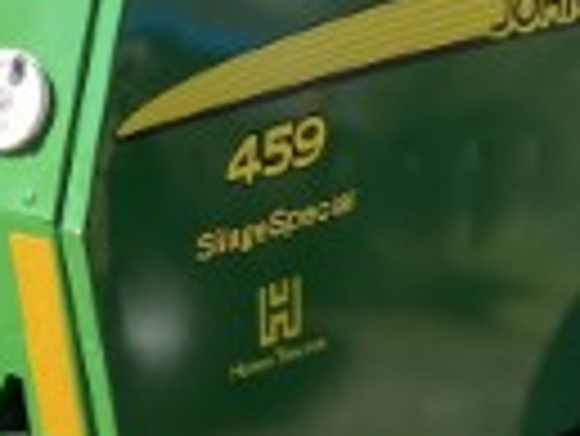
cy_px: -22
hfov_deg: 11.9
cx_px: -207
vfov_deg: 9.2
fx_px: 2700
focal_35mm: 161
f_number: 1.8
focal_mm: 4.25
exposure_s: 1/1727
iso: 32
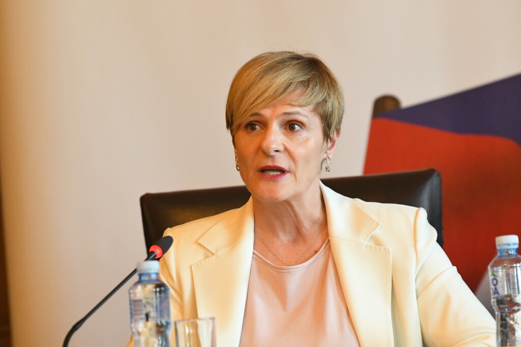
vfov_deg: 4.6
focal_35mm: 300
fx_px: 4342
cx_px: 260
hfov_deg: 6.9
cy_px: 174
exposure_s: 1/320
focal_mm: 200
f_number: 4
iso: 6400
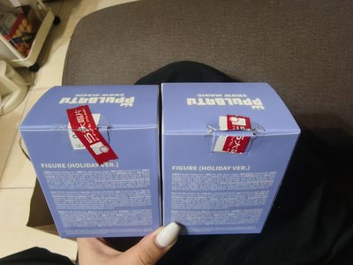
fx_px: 255
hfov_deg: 69.4
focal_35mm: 25
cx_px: 176
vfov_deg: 54.9
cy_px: 132
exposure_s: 1/16.7
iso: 2130
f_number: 2
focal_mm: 2.32
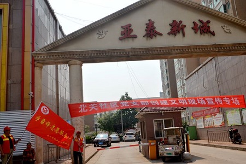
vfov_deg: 40.0
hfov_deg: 57.2
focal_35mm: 33
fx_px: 225
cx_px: 123
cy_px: 82
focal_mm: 22
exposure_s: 1/250
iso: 100
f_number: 9
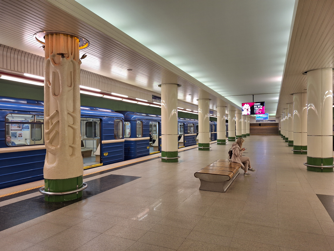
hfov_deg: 73.9
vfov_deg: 58.9
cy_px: 126
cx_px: 167
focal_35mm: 23
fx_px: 222
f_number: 1.8
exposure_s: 1/50
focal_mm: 5.54
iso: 200
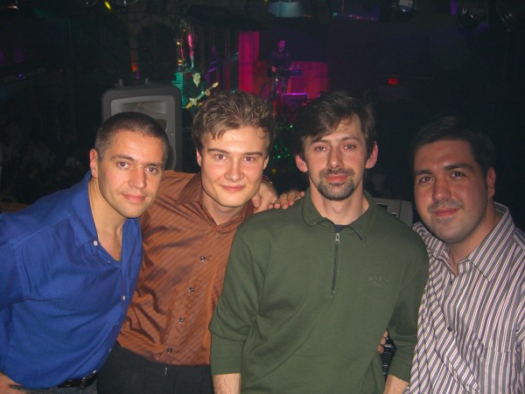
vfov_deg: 37.7
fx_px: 576
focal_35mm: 38
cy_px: 197
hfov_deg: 49.0
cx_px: 262
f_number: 2.8
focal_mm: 7.9
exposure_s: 1/60
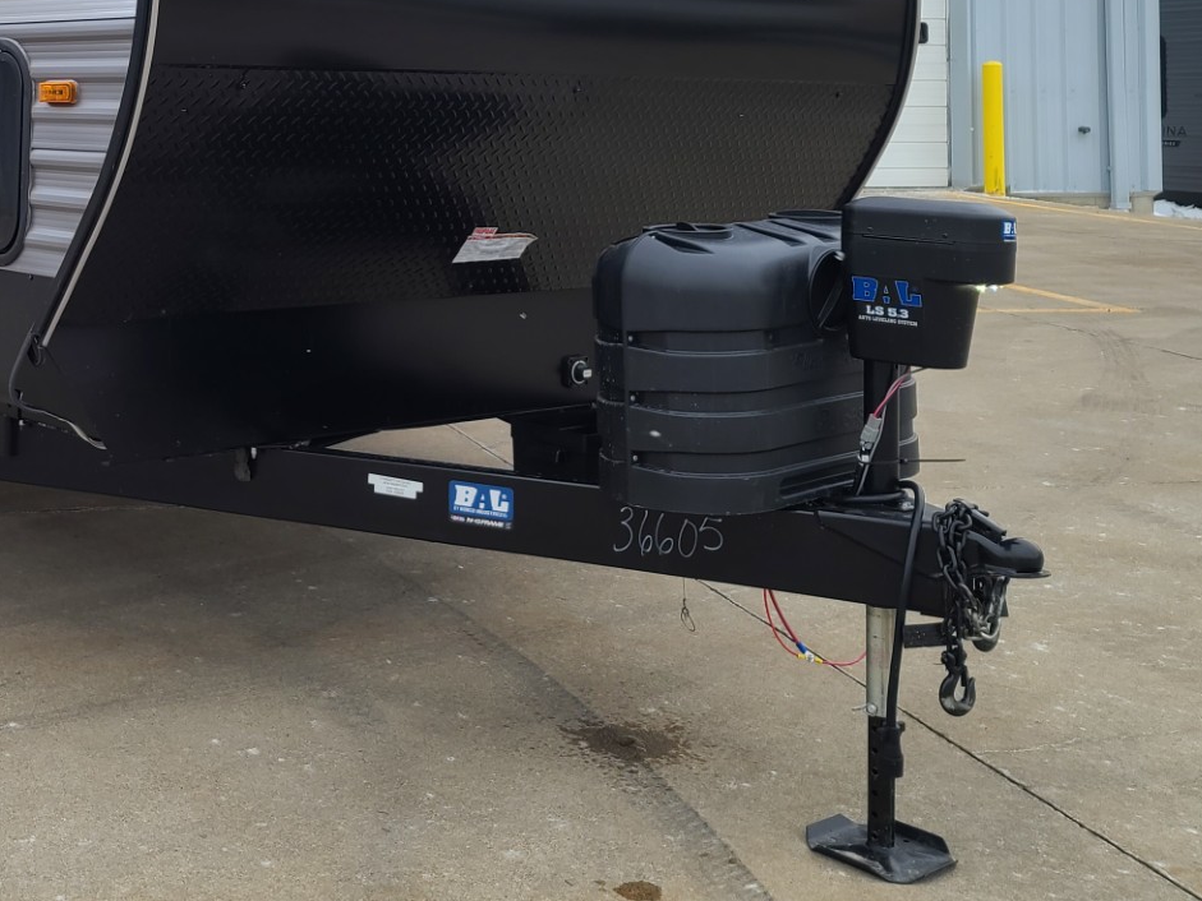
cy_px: 23
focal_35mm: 51
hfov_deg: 34.5
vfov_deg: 27.1
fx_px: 1771
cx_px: 36
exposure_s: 1/187
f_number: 1.8
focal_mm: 7
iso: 16
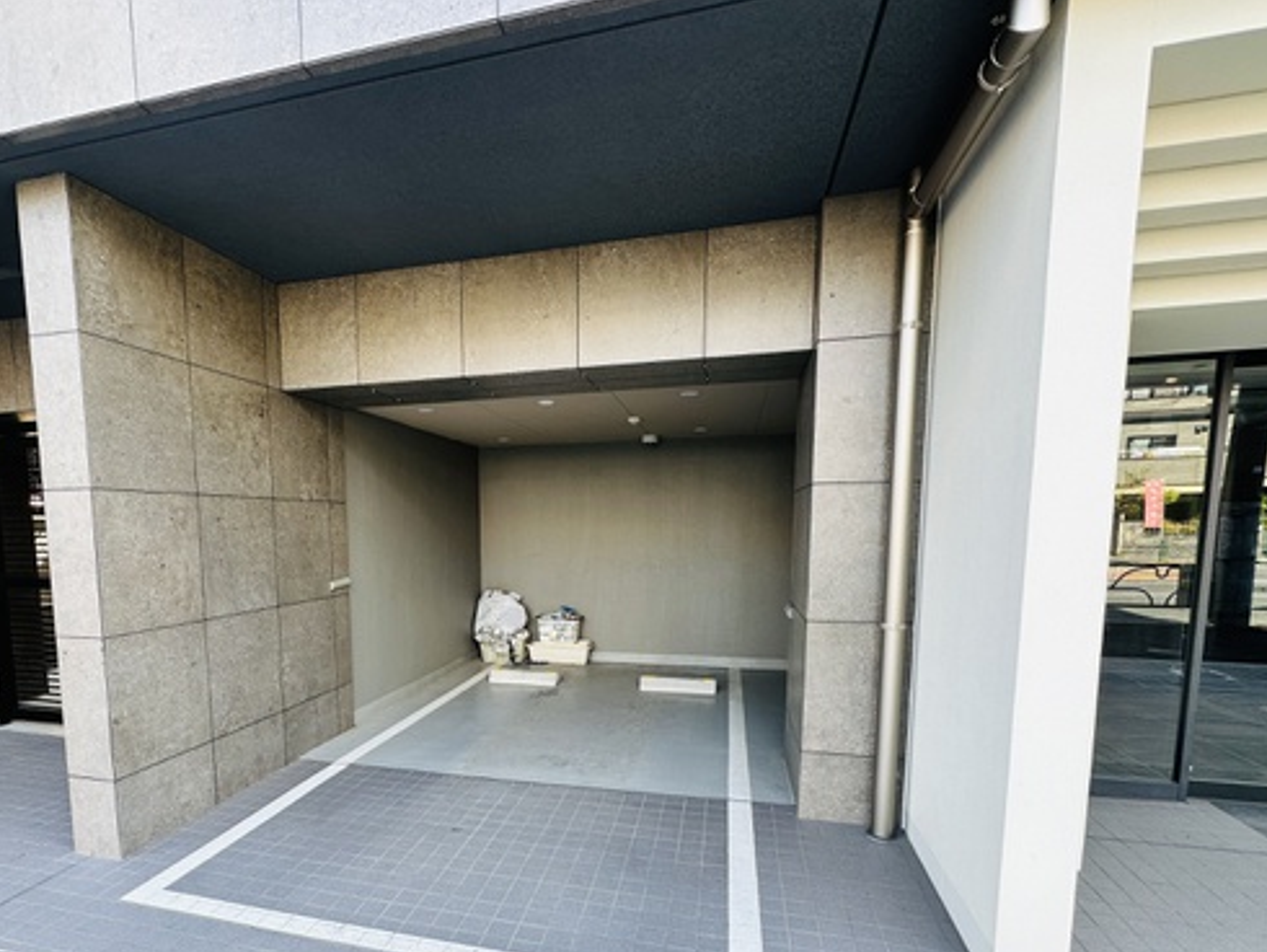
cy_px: 617
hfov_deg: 80.7
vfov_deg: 64.7
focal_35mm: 20
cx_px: 502
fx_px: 732
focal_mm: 2.22
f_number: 2.2
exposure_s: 1/99
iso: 50
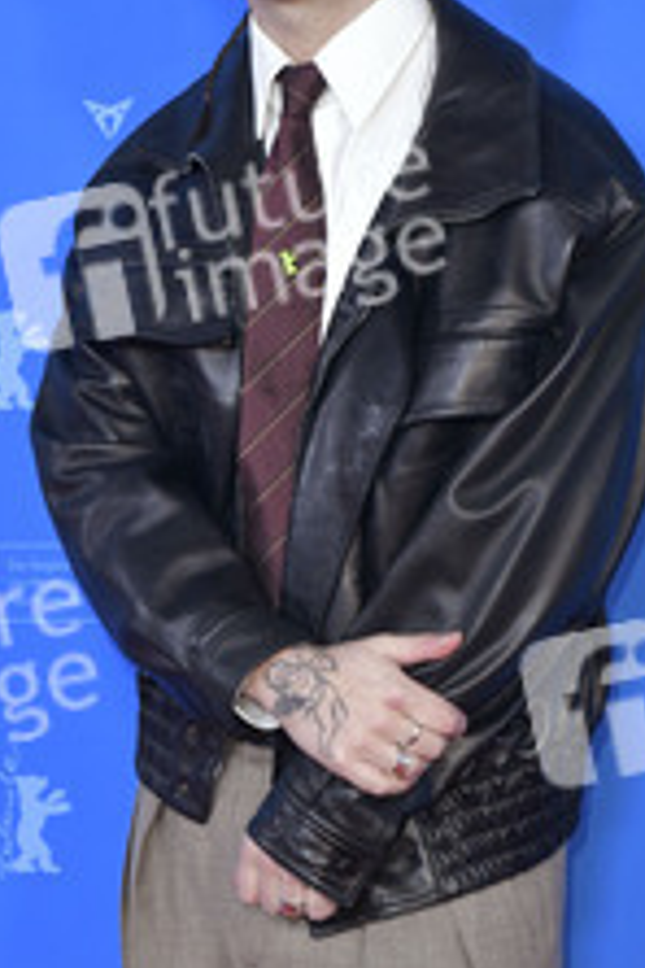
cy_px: 467
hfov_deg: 10.9
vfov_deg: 16.3
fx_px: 3386
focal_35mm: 126
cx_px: 349
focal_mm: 70
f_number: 5.6
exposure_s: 1/200
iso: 1600
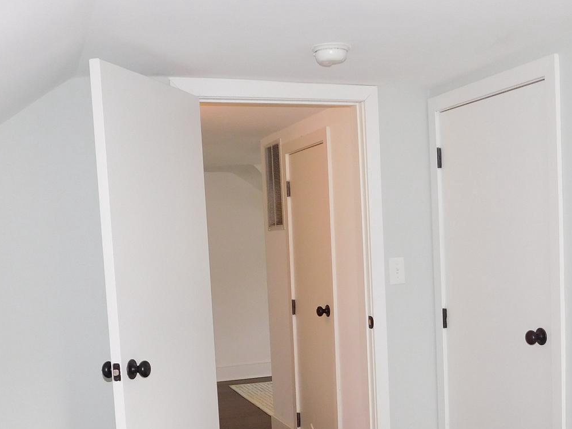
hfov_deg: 40.4
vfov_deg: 30.5
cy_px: 308
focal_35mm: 47
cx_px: 322
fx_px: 777
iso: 200
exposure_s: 1/30
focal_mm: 4
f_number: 3
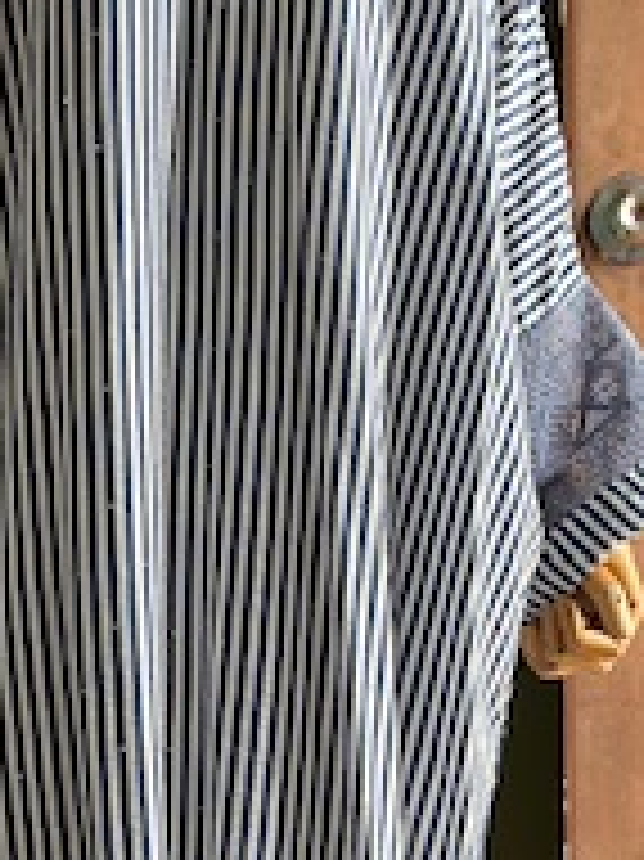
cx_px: 189
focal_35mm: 87
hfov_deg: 16.9
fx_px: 2160
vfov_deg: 22.4
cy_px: 554
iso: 125
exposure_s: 1/87
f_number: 1.6
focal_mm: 5.1
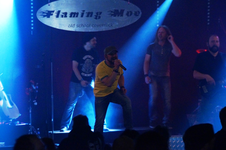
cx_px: 113
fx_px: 1223
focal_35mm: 195
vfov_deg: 7.0
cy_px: 75
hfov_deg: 10.6
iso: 3200
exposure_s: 1/30
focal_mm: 130
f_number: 5.6
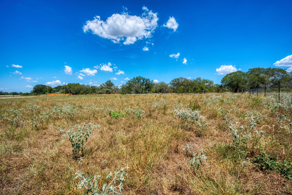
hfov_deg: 96.7
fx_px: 130
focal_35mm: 16
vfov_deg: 73.8
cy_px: 98
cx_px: 146
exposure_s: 1/200
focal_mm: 16
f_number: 11
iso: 100
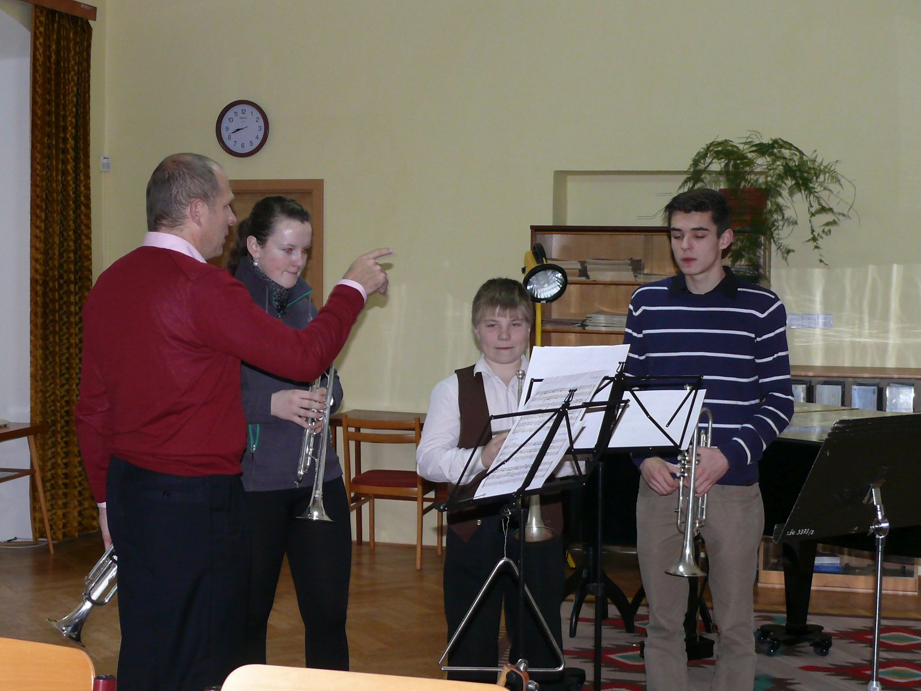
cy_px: 335
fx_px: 1543
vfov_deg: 25.2
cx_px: 480
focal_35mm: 58
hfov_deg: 33.2
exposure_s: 1/30
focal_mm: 8.8
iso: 200
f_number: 2.8
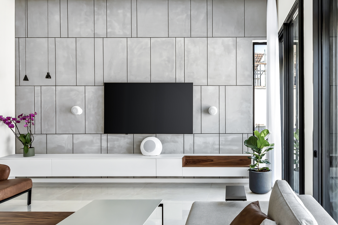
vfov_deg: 44.9
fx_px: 272
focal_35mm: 29
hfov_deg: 61.1
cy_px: 119
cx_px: 241
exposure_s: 1/30
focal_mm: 18
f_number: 10
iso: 320
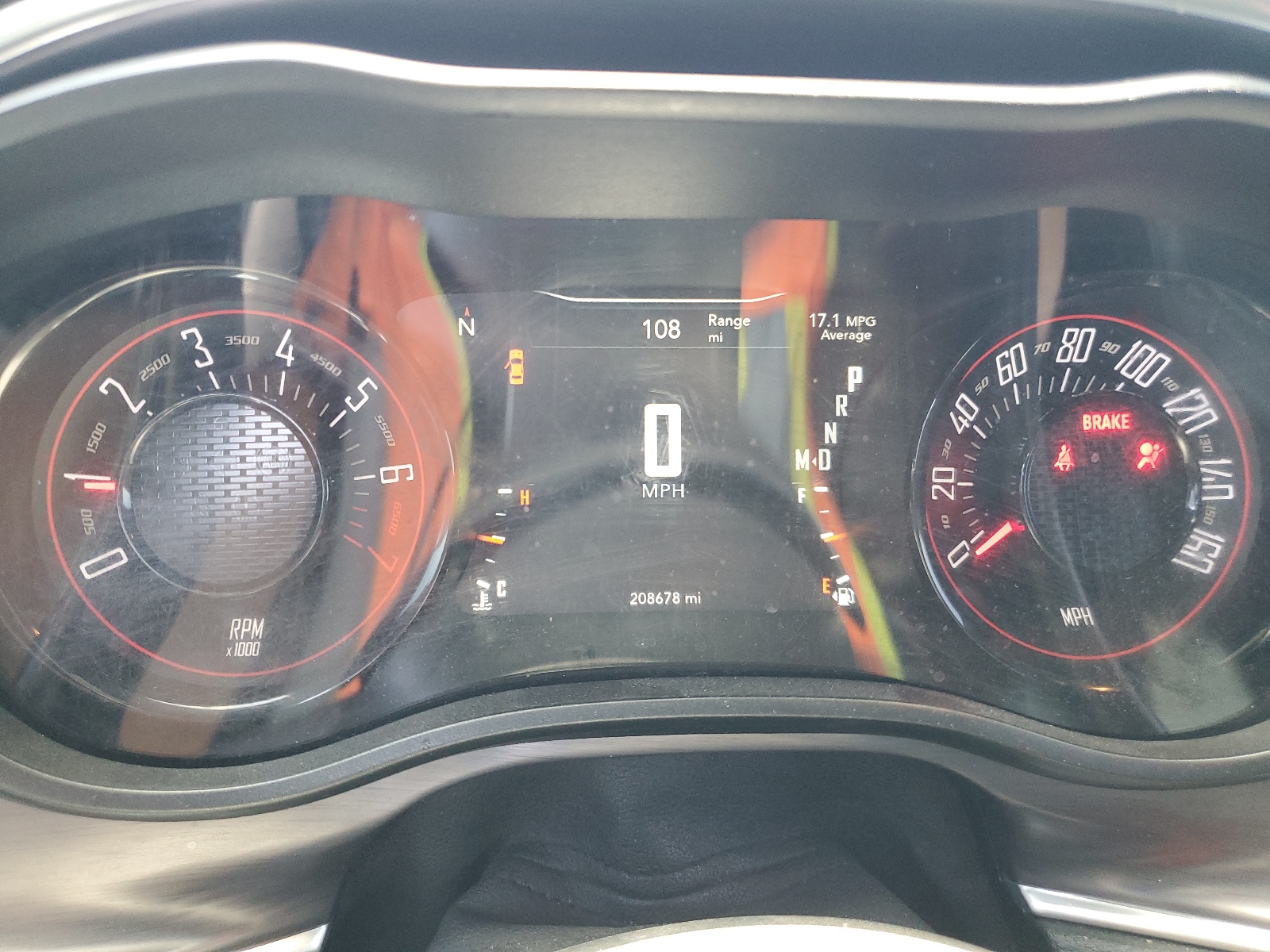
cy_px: 476
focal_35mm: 26
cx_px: 635
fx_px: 954
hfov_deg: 67.3
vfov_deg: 53.1
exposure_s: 1/60.2
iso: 174
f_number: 1.5
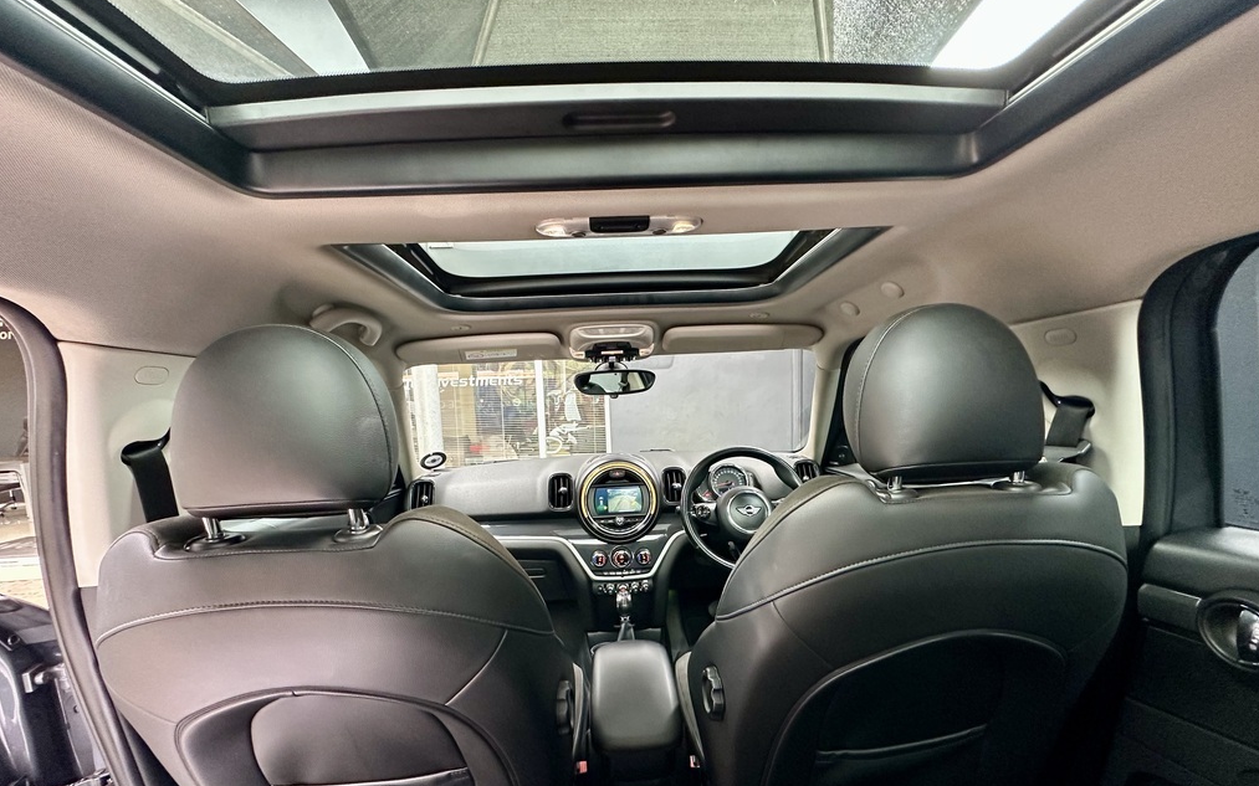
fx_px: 515
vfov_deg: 74.2
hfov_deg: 101.5
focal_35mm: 15
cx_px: 629
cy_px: 461
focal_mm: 2.22
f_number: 2.2
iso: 320
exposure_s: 1/84
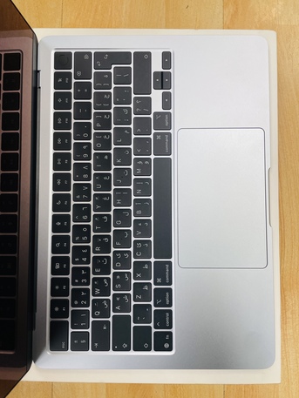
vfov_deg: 67.3
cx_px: 150
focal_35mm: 26
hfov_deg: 53.1
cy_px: 199
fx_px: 299
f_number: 1.6
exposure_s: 1/120
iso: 40
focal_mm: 4.2
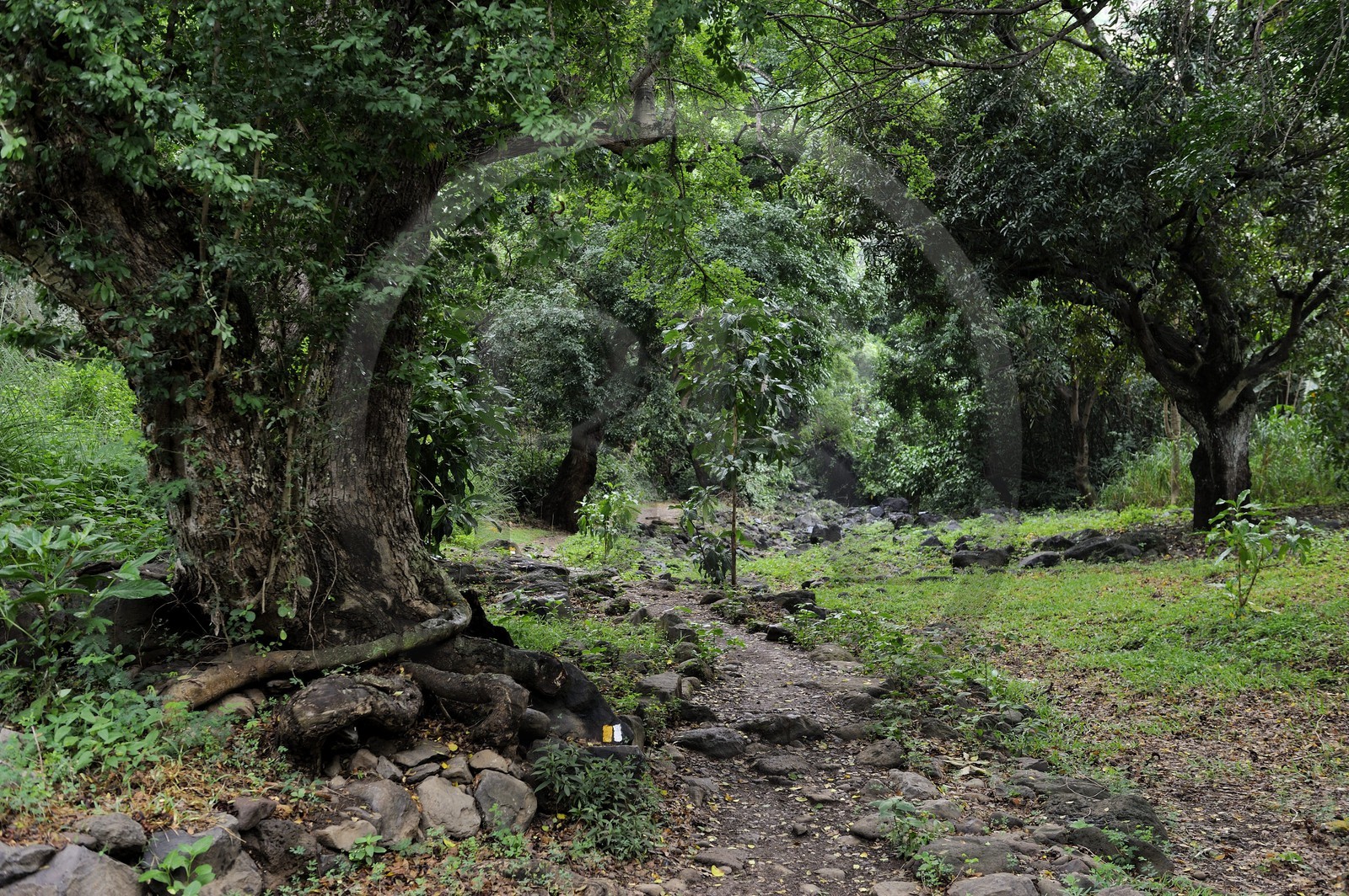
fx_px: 1573
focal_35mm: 42
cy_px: 448
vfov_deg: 31.8
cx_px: 674
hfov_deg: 46.4
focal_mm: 42
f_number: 4
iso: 800
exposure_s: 1/160
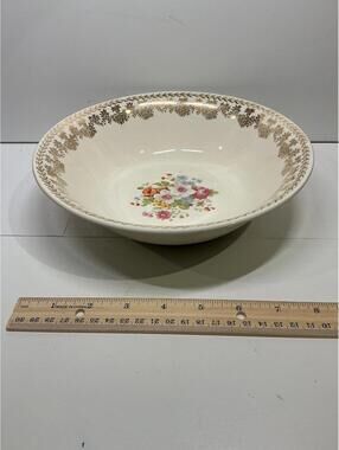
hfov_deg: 48.3
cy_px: 225
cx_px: 170
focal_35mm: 29
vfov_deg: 61.6
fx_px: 378
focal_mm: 3
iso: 40
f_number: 1.8
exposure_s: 1/100
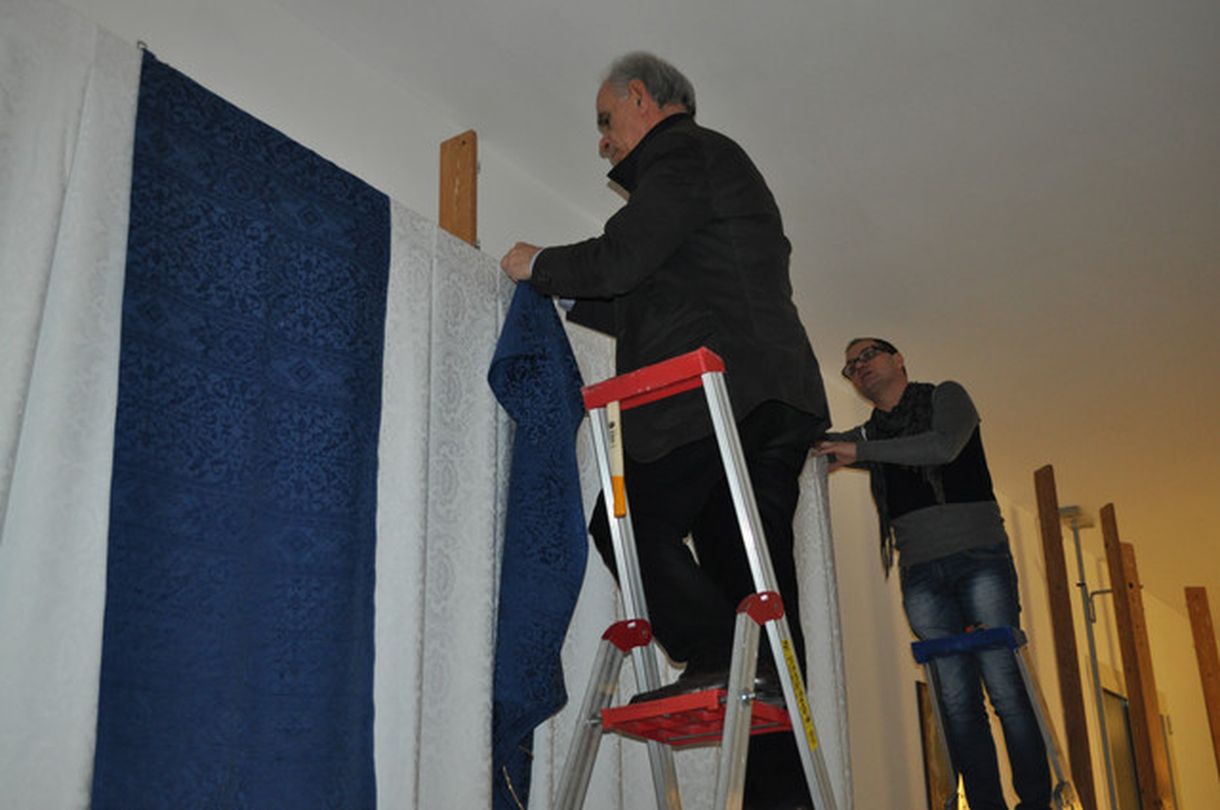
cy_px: 405
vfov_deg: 34.1
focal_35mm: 39
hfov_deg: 49.6
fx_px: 1320
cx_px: 610
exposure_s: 1/60
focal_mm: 26
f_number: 4.2
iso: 800
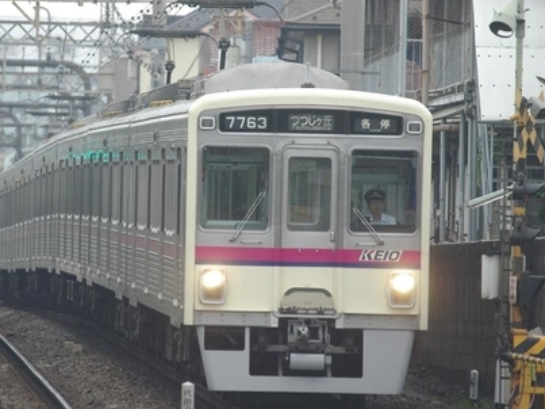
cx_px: 258
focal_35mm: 515
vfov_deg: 2.9
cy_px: 203
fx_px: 8106
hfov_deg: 3.9
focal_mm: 300
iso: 400
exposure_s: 1/400
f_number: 5
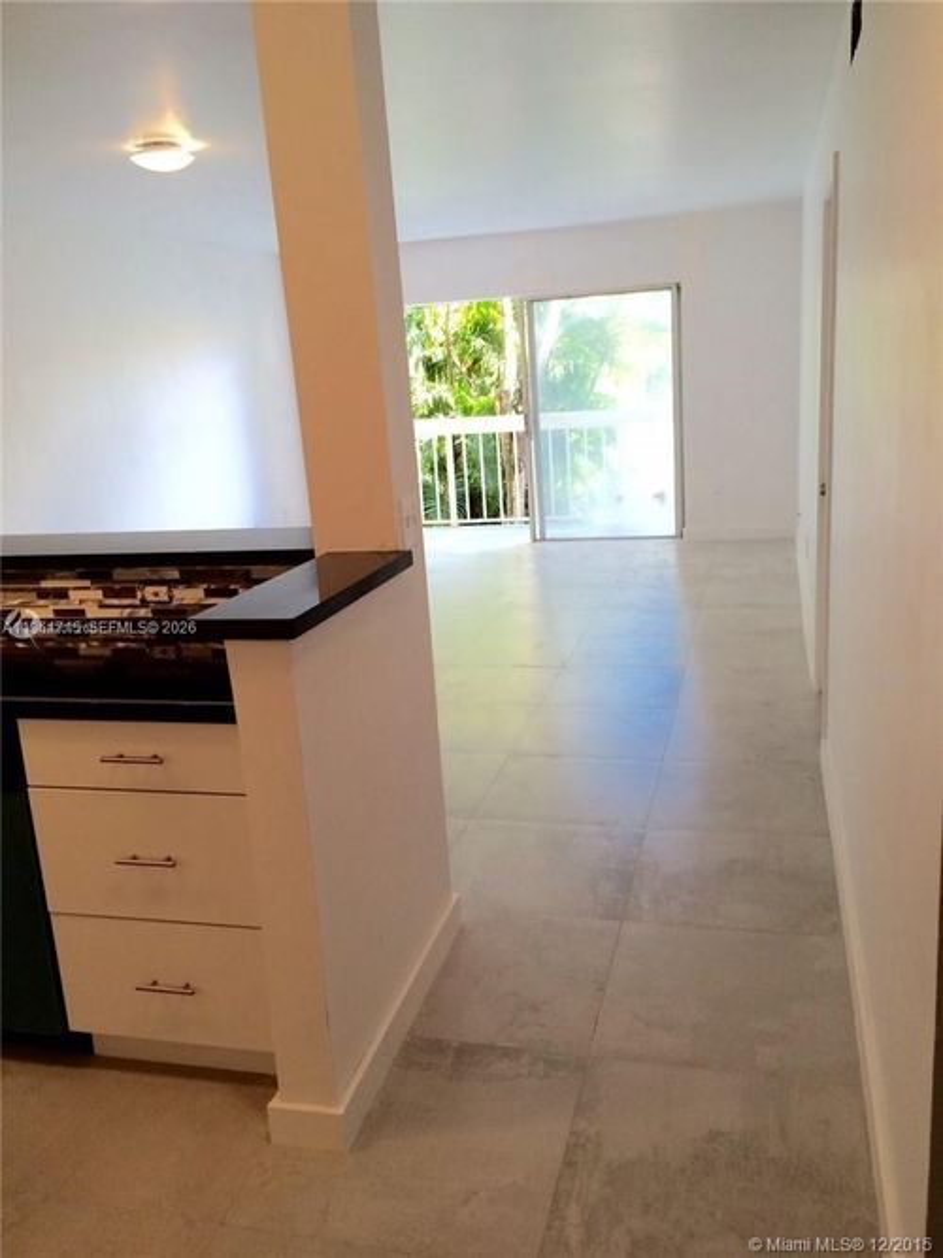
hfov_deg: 48.2
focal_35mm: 29
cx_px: 472
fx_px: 1054
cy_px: 629
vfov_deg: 61.7
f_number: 2.2
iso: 32
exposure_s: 1/40
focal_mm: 4.15
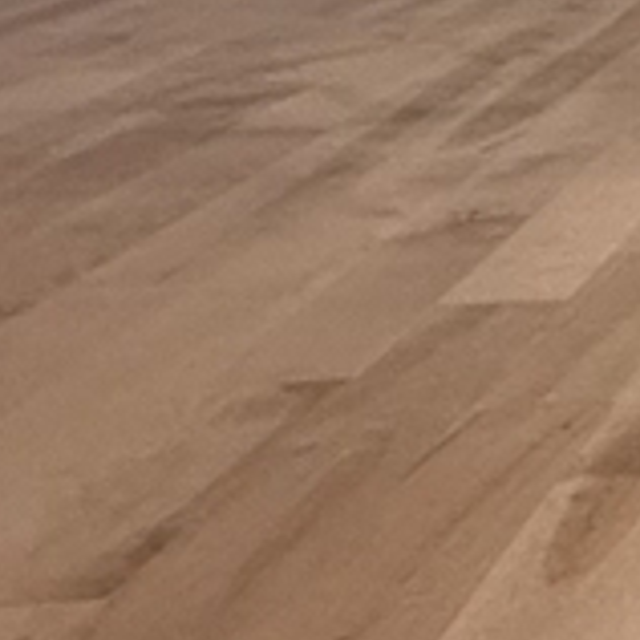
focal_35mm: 80
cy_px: -215
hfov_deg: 13.8
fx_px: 1673
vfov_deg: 19.7
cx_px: 1612
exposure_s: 1/120
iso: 320
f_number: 2.2
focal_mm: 2.22
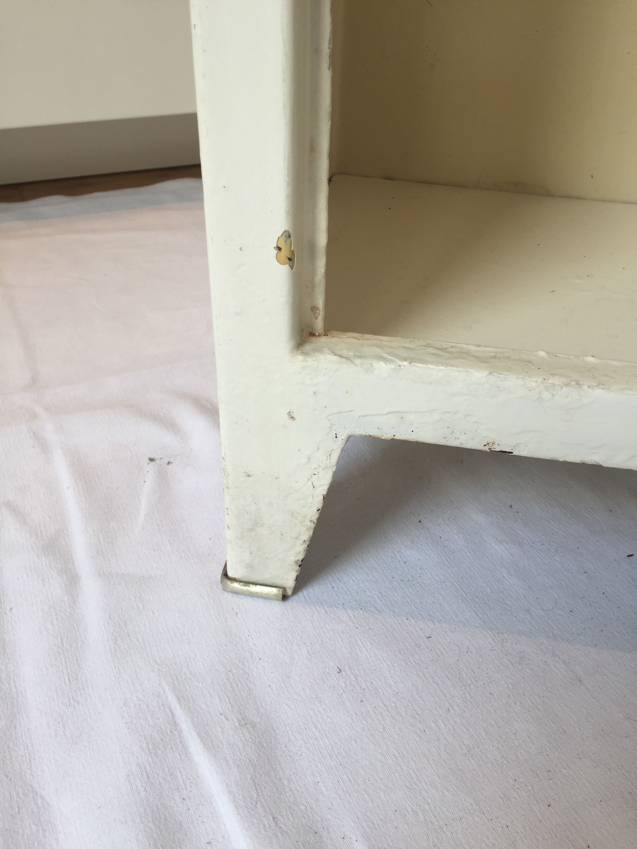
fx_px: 712
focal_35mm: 29
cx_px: 318
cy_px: 424
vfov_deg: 61.7
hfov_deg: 48.2
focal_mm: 4.15
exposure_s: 1/106
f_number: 2.2
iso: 32
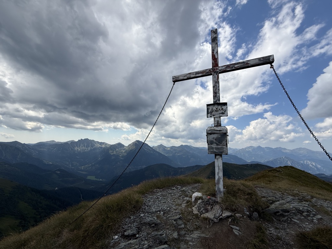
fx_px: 134
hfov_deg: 102.1
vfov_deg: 85.7
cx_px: 166
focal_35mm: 14
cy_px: 124
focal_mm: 2.22
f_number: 2.2
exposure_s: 1/3460
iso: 50
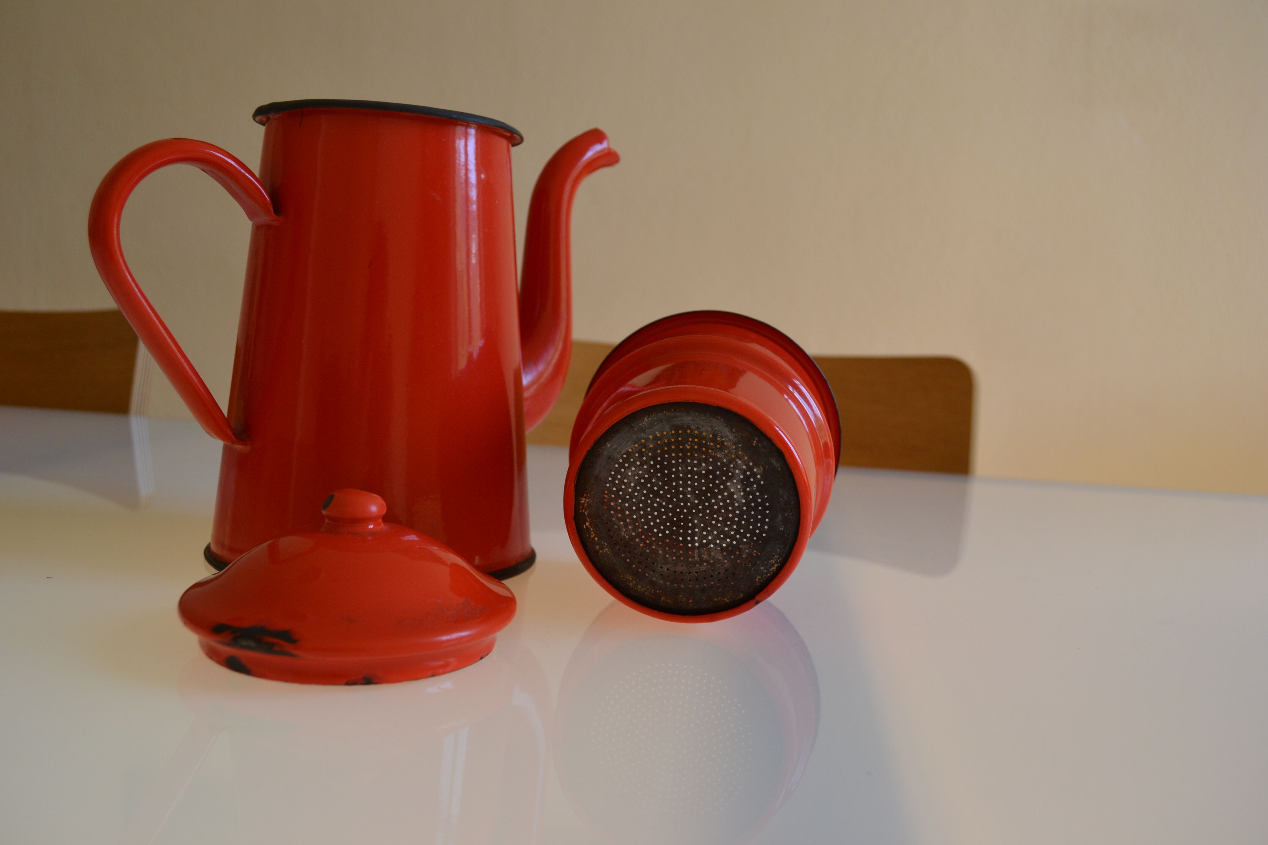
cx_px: 634
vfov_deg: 40.0
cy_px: 422
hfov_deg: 57.2
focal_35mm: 33
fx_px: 1162
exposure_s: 1/125
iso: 320
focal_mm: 22
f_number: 5.6
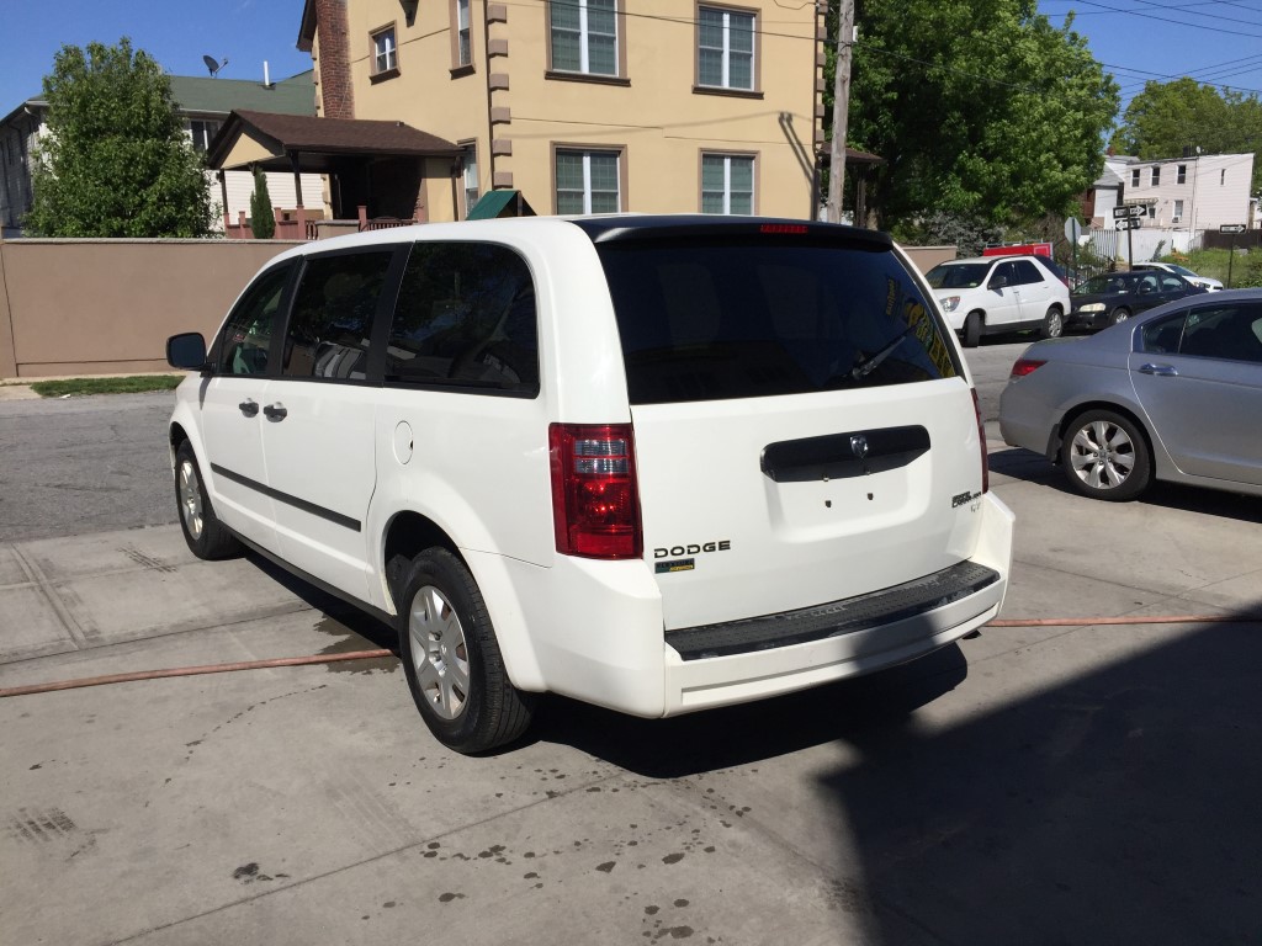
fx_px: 1057
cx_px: 631
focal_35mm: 29
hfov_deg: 61.7
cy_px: 473
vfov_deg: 48.2
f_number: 2.2
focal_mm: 4.15
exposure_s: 1/4950
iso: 32
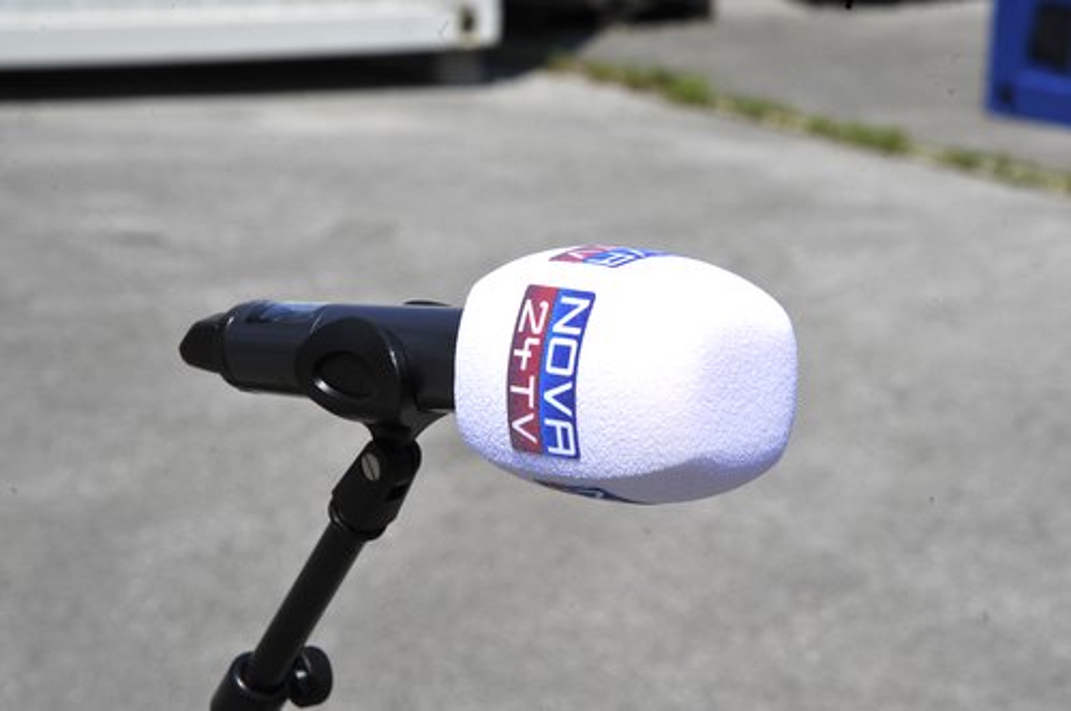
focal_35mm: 120
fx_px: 3565
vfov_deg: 11.4
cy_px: 356
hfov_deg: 17.1
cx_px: 536
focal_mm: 120
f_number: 14
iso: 320
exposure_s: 1/800
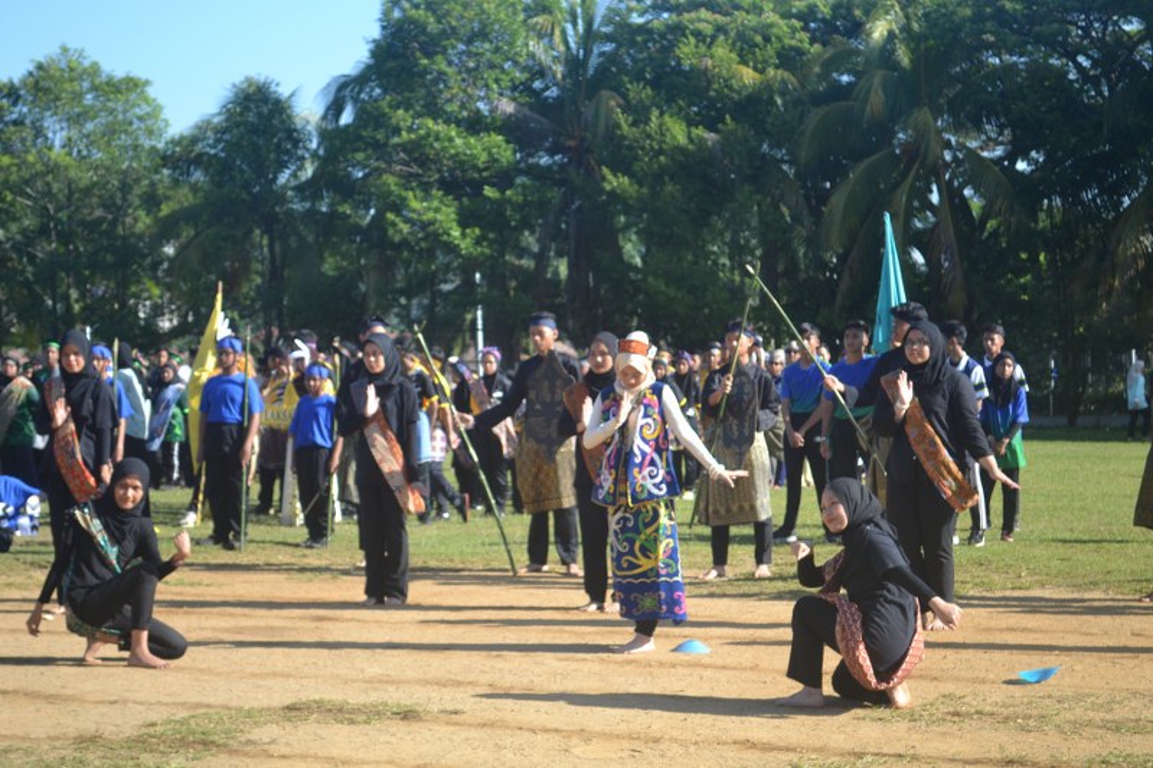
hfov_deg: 28.1
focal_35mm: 72
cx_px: 576
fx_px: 2305
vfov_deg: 18.9
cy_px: 384
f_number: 6.3
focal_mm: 48
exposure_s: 1/160
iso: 100
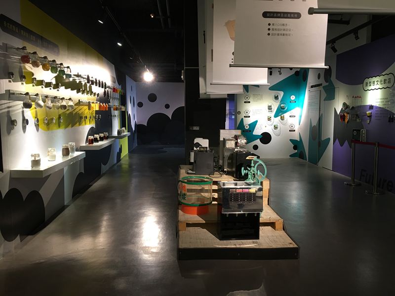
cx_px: 198
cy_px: 148
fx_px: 331
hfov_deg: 61.7
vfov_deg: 48.2
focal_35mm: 29
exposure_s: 1/15
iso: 40
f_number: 2.2
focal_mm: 4.15
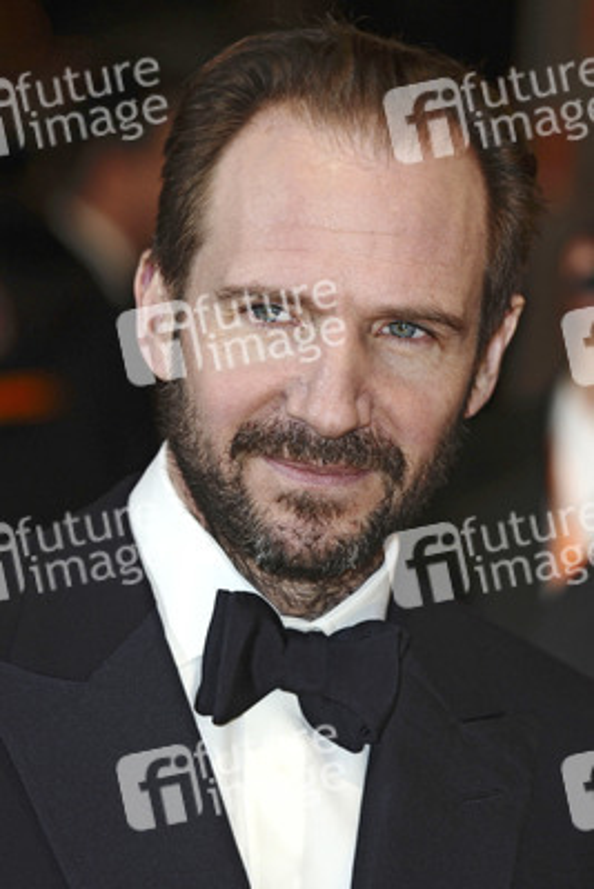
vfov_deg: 10.2
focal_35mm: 202
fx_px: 5007
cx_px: 297
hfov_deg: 6.8
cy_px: 444
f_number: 4.5
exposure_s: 1/200
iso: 320
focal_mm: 135
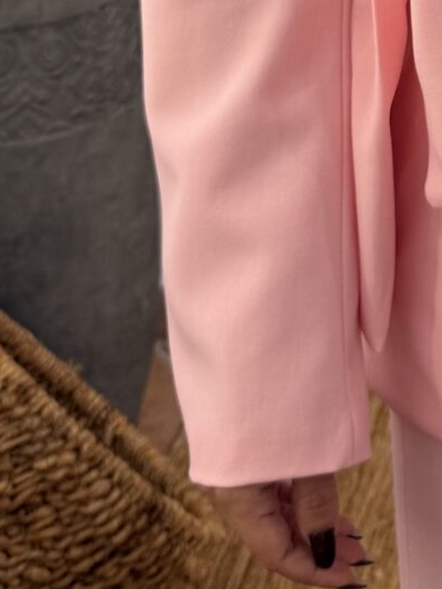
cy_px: -238
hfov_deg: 12.0
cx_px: 745
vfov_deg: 16.0
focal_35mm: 115
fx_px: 1956
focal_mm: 6.76
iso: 64
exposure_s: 1/100
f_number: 1.78
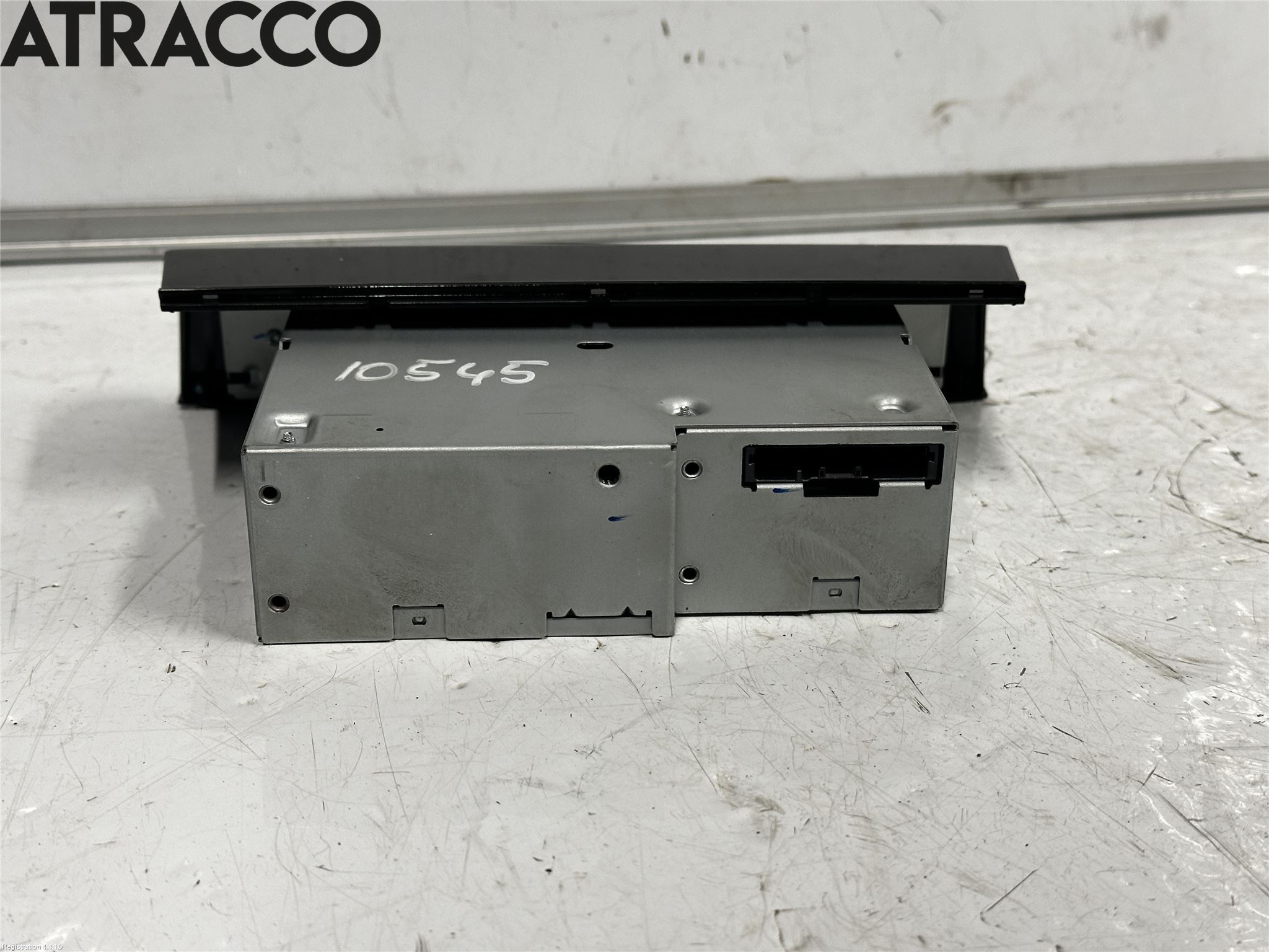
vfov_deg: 30.3
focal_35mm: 48
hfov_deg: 39.7
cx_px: 634
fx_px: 1760
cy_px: 476
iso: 80
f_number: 1.78
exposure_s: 1/50
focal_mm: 6.86
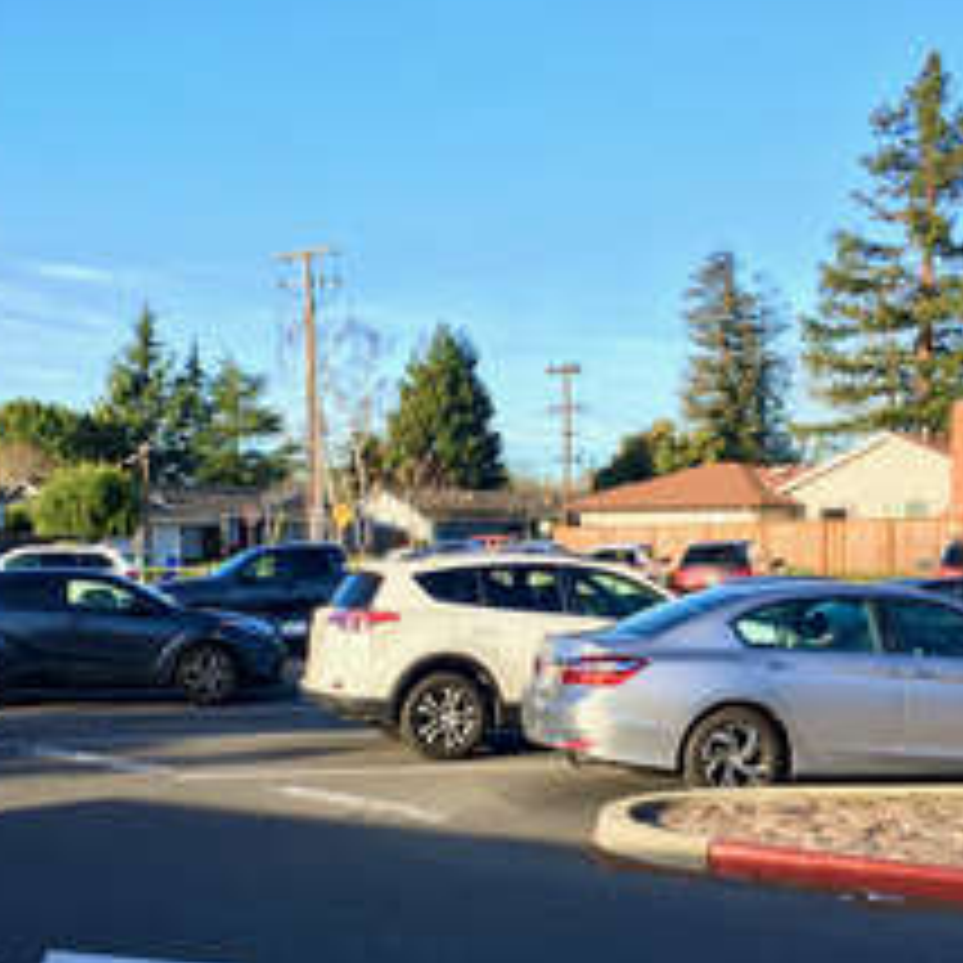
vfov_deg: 35.0
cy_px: 639
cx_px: 508
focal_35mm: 48
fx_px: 1511
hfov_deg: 35.3
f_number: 2.2
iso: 25
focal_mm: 4.15
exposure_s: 1/342
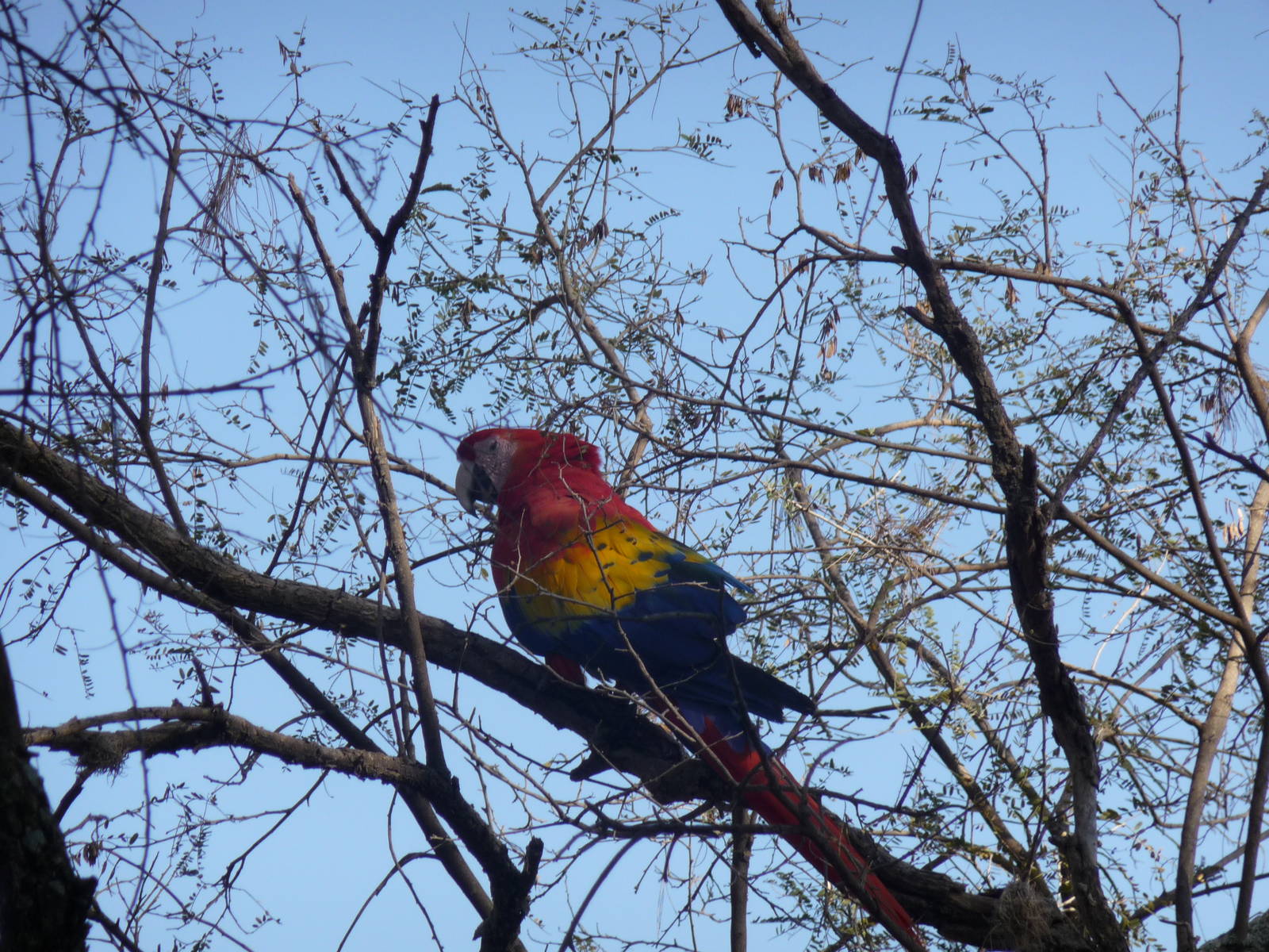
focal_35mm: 280
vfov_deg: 5.3
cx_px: 634
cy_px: 476
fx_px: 10265
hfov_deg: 7.1
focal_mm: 47
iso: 100
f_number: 4.9
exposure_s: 1/320
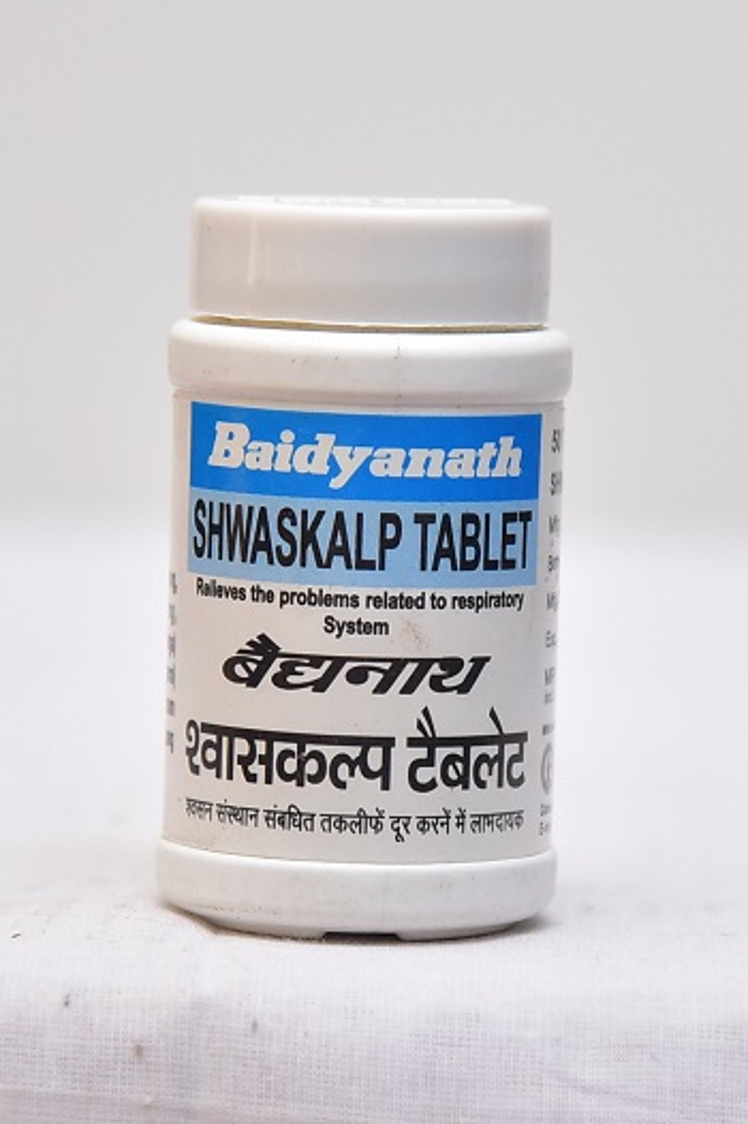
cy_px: 562
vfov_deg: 18.3
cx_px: 374
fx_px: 3495
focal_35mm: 112
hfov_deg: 12.2
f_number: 4.5
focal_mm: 112
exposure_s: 1/125
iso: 1600
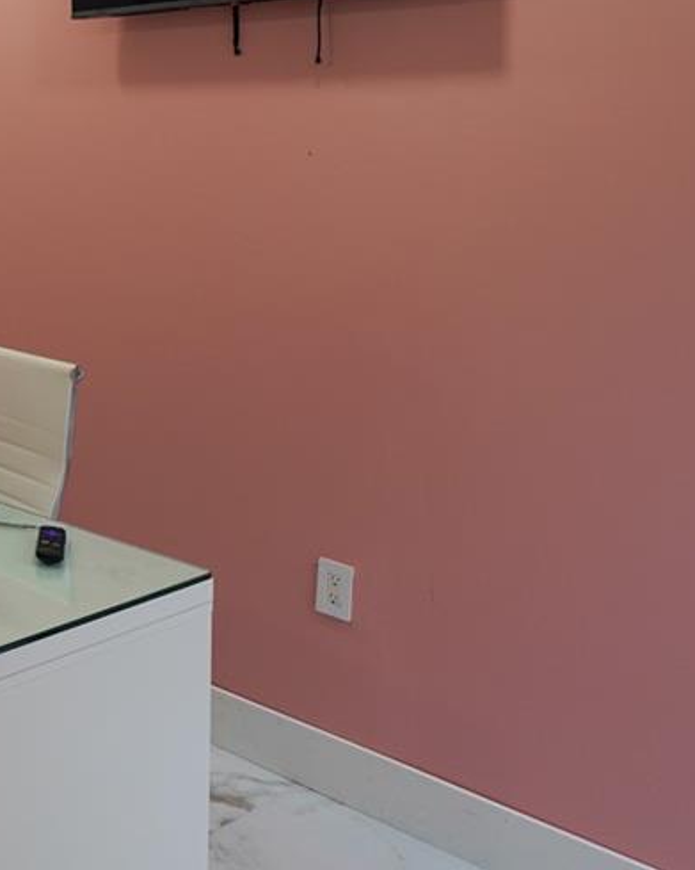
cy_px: 368
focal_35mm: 43
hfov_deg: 28.3
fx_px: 1106
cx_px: -220
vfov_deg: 42.8
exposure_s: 1/200
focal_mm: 14
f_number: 3.5
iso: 320
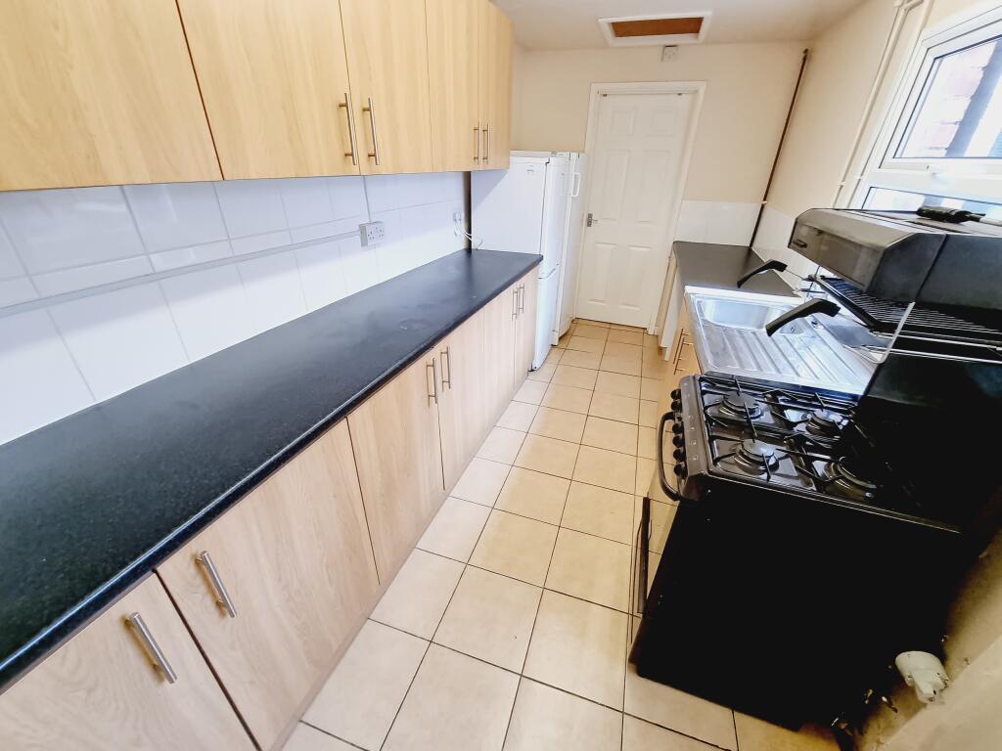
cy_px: 376
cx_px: 501
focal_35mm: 13
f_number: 2.2
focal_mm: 2.2
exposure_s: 1/50
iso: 250
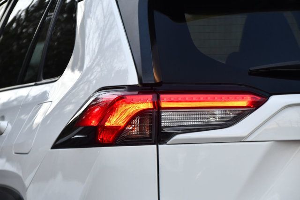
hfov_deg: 12.4
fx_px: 1375
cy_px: 100
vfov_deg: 8.3
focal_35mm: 165
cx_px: 150
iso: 800
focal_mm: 110
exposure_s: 1/160
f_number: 4.8
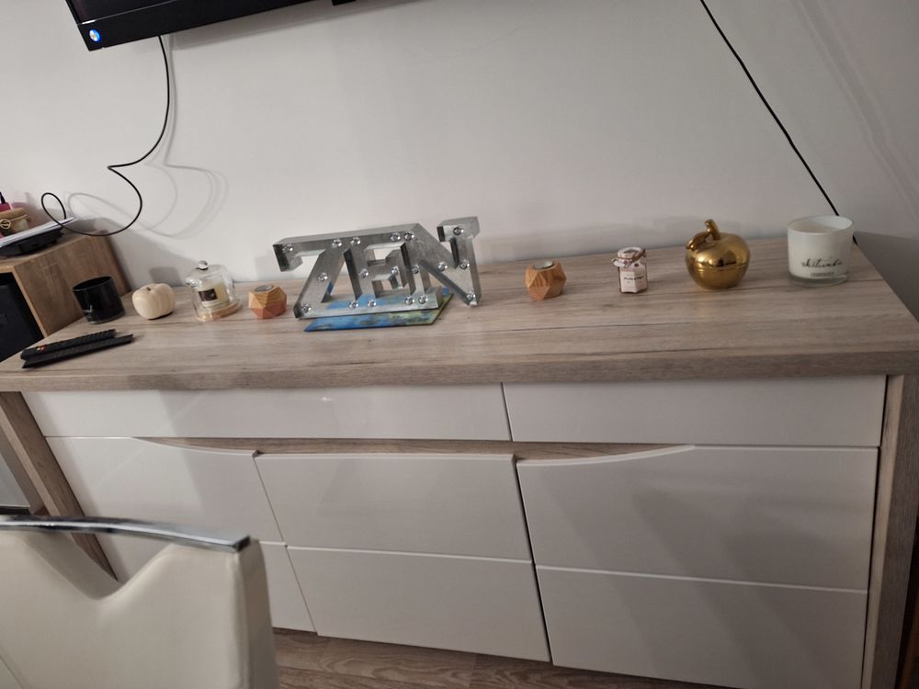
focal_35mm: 23
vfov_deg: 58.9
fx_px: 611
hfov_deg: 73.9
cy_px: 344
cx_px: 460
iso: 320
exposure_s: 1/25
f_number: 1.8
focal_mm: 5.54
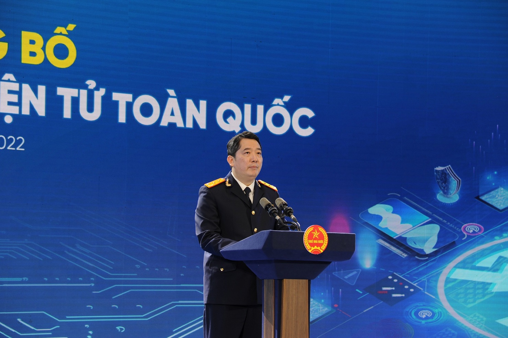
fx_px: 1692
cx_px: 254
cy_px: 169
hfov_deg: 17.1
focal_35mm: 120
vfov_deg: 11.4
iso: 500
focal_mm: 120
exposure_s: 1/60
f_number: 6.3
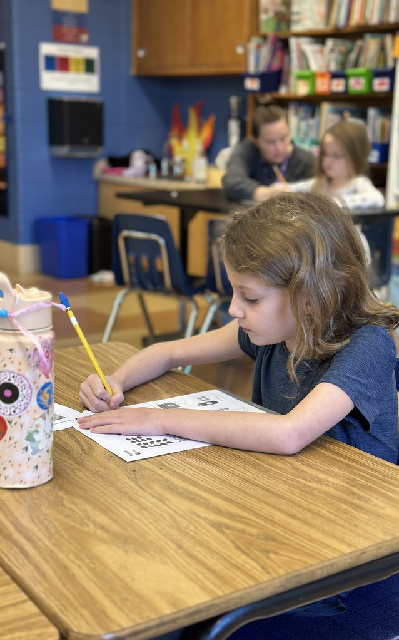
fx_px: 888
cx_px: 236
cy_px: 320
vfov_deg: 39.6
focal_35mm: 51
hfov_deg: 25.3
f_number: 1.78
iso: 125
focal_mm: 6.86
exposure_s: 1/60
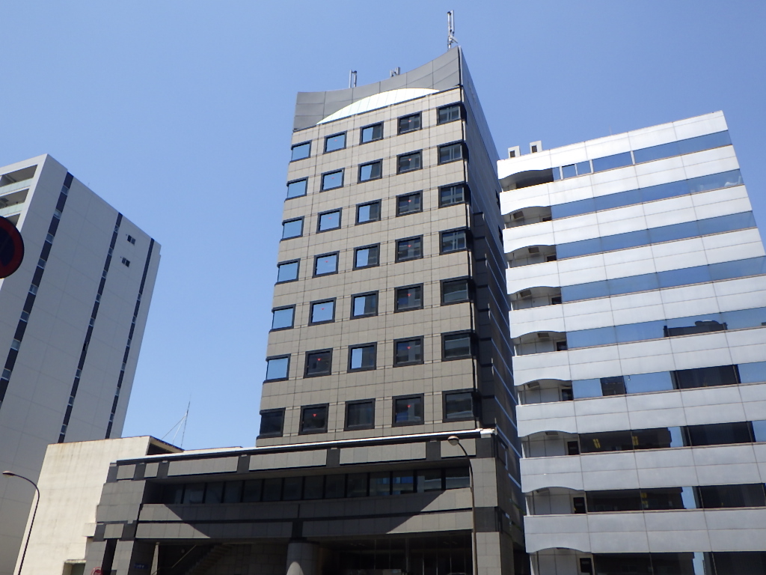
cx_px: 383
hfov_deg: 63.4
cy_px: 288
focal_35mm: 28
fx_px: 620
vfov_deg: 49.7
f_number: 4.2
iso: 125
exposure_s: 1/800
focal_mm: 5
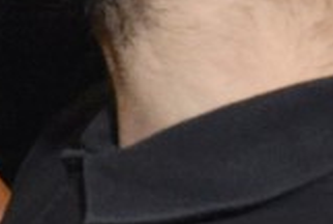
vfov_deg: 12.6
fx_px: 992
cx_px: -462
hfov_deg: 13.7
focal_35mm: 107
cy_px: -21
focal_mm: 15
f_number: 7.1
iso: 6400
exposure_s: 1/80
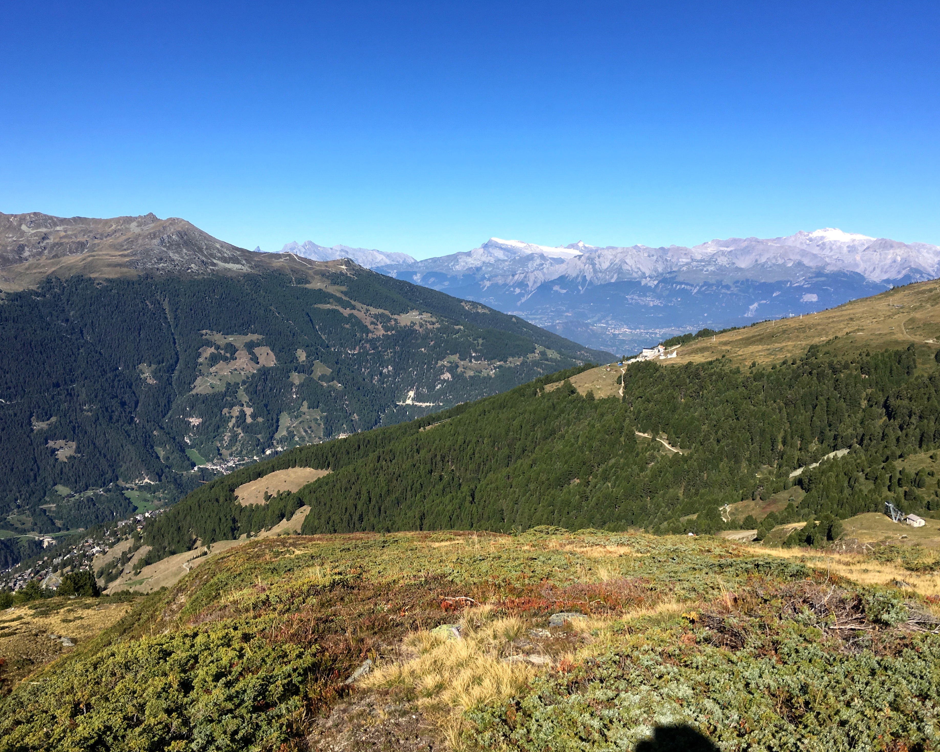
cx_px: 483
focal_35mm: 31
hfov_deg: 57.2
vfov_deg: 47.1
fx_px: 862
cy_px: 376
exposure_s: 1/1876
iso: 25
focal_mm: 4.15
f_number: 2.2
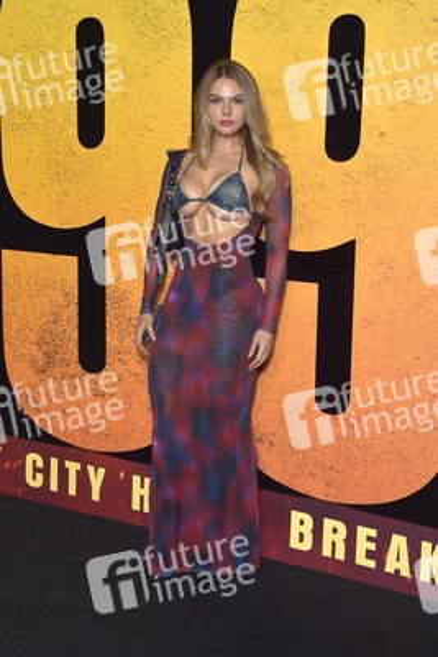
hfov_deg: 30.5
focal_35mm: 44
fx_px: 802
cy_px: 328
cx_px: 219
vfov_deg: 44.5
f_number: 6.3
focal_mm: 44
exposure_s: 1/250
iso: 640
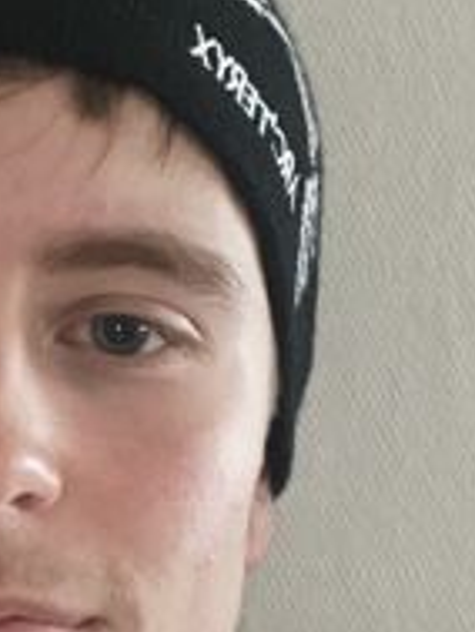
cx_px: -50
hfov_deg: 15.2
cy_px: 408
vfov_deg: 20.6
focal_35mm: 95
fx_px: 1736
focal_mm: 2.71
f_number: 2.2
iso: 1250
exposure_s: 1/15
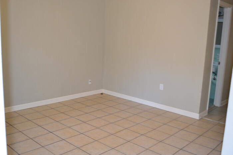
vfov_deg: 36.9
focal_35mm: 36
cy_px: 78
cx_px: 116
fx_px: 233
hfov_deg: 53.1
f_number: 4
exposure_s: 1/60
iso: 720
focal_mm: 24
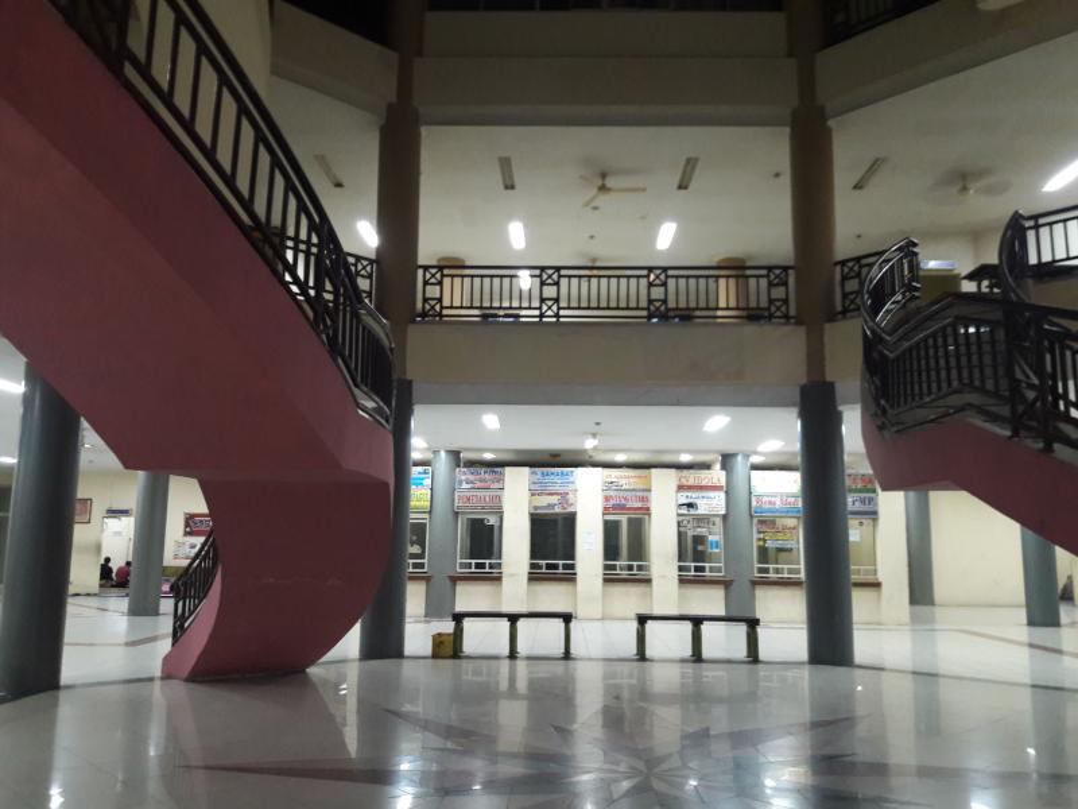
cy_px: 404
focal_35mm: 28
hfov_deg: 63.4
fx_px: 872
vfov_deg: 49.7
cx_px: 539
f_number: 1.9
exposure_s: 1/17
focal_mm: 3.7
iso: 250
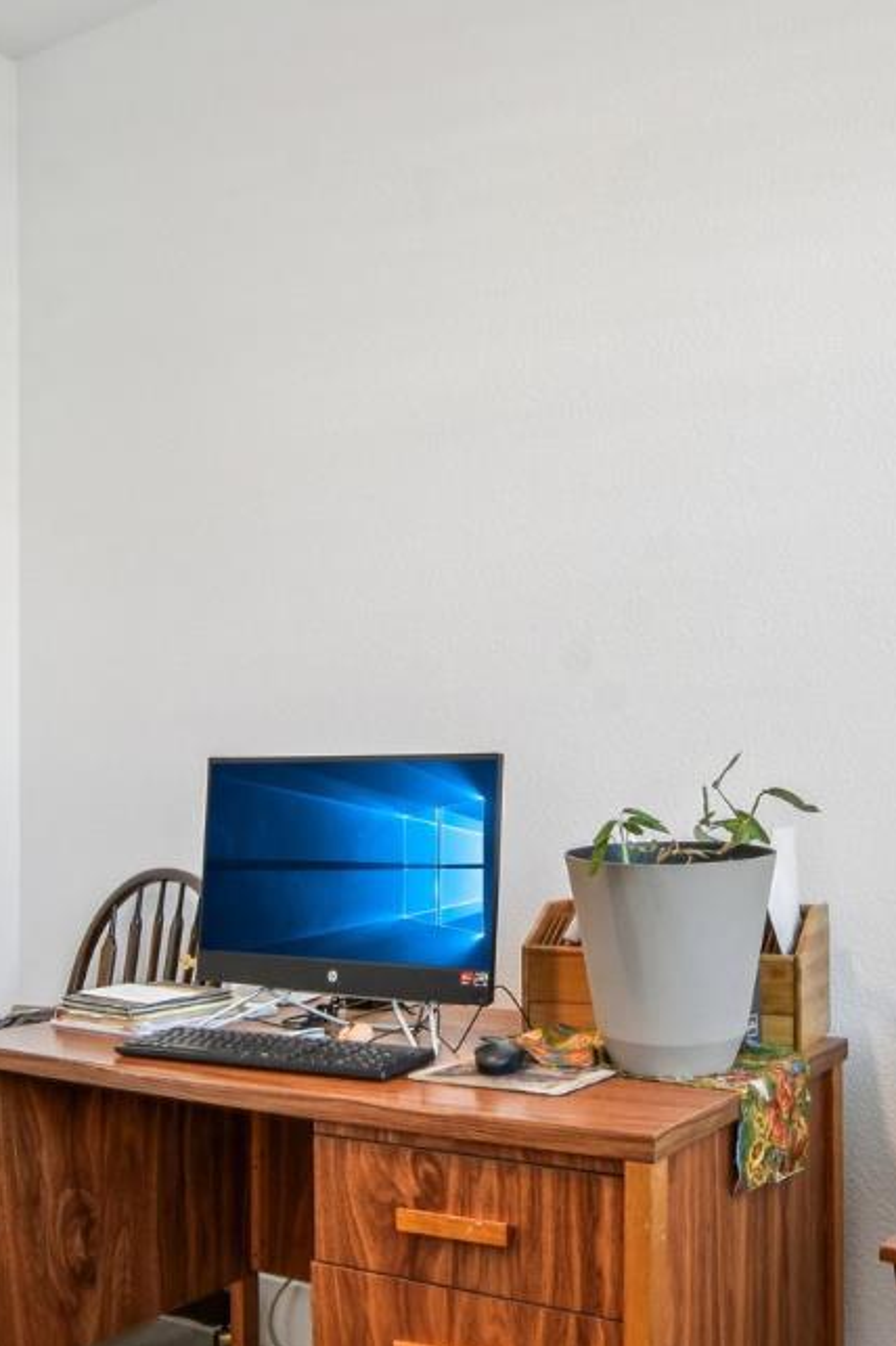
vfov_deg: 54.1
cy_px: 794
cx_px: 555
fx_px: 1308
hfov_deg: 37.6
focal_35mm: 35
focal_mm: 10
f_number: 8
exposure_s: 1/8
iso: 100
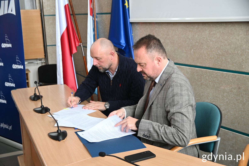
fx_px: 353
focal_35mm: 51
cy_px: 83
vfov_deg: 26.5
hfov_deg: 38.9
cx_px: 124
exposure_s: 1/50
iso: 560
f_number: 3.3
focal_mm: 34
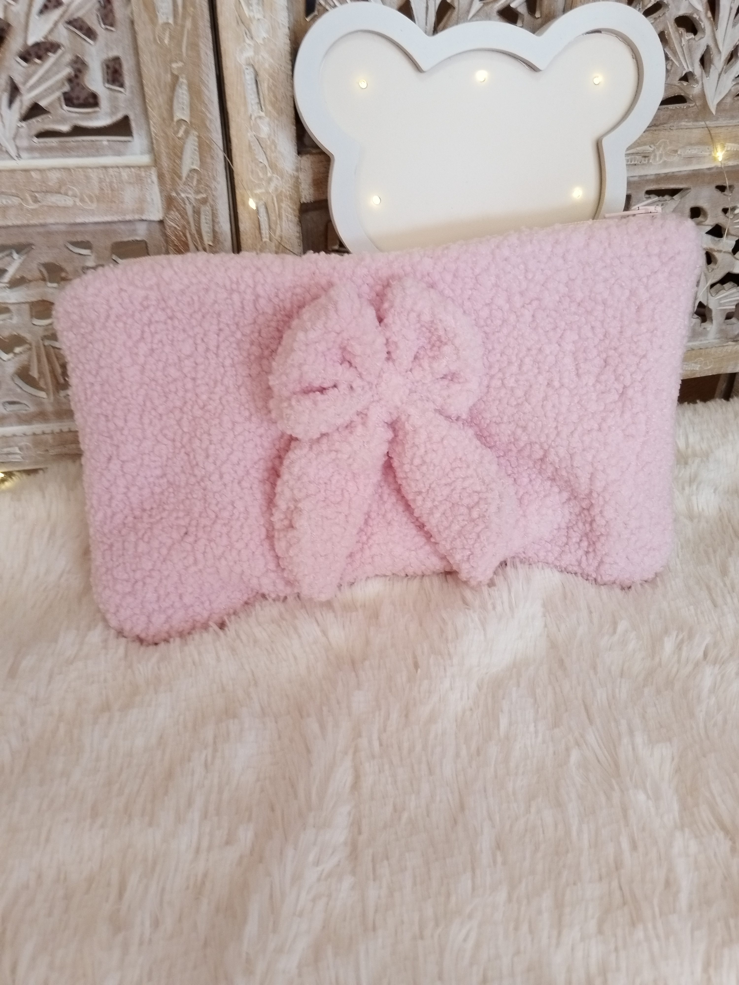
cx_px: 370
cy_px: 492
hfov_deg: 53.1
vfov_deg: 67.3
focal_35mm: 26
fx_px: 740
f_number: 1.9
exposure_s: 1/50
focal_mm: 4.95
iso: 400
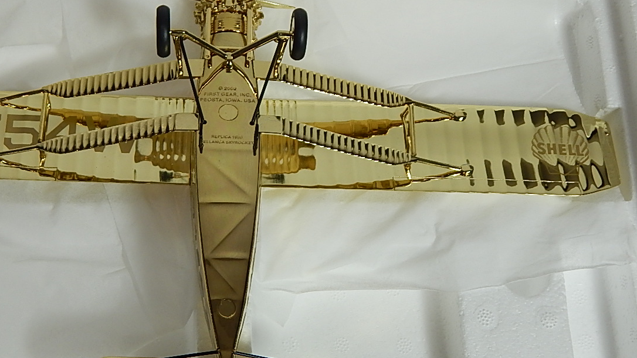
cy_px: 204
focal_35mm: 61
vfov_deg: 19.7
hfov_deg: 33.9
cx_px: 192
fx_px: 1030
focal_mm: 6.8
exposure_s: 1/50
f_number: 3.4
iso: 125
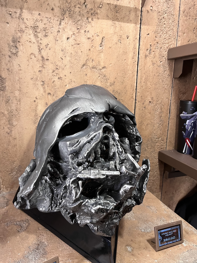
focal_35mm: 26
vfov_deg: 67.3
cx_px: 98
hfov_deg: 53.1
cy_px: 132
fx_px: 197
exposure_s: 1/60
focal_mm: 5.1
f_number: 1.6
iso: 250
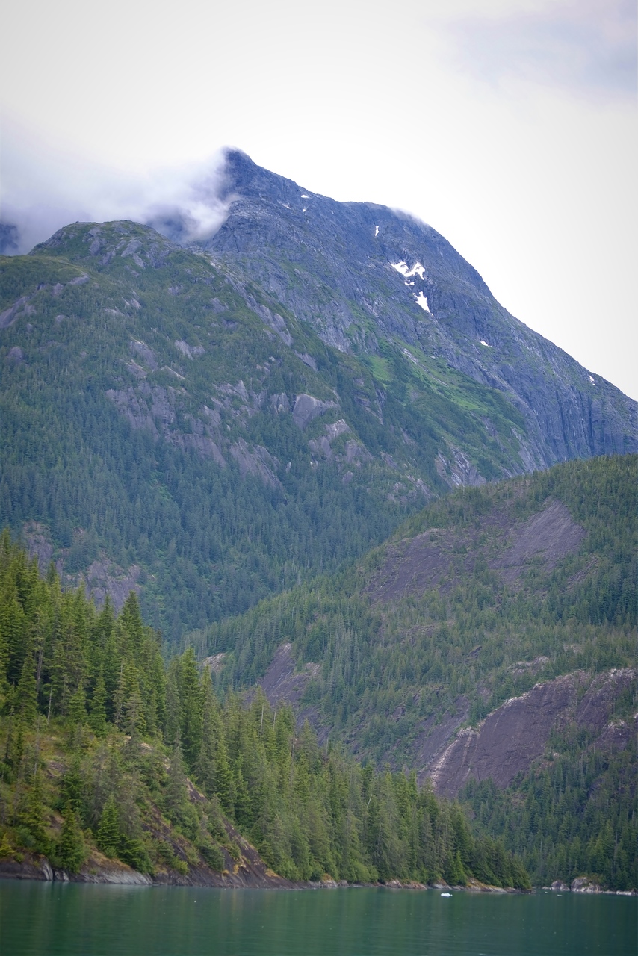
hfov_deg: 16.1
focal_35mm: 85
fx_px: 2258
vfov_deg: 23.9
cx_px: 319
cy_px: 478
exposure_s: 1/200
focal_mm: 85
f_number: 4.5
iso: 140
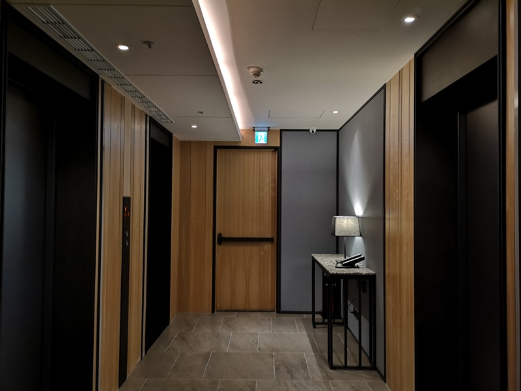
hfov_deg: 65.3
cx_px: 260
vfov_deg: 51.4
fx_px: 406
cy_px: 196
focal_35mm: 27
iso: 320
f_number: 1.8
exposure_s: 1/30
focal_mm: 3.95
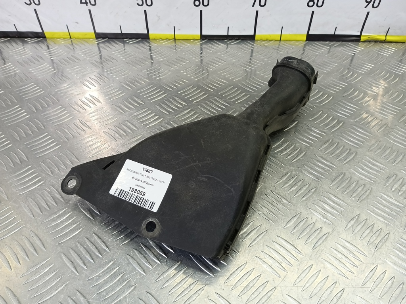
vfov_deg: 58.9
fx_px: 270
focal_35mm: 23
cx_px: 203
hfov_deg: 73.9
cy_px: 152
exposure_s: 1/50
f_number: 1.6
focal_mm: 4.11
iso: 144
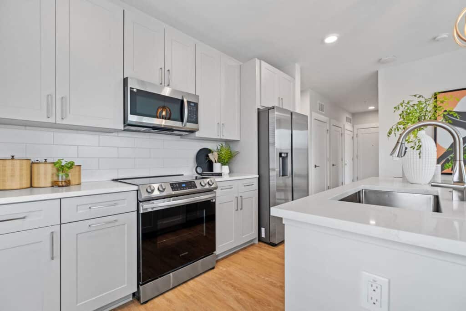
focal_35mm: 15
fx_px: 194
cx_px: 233
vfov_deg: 77.3
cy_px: 156
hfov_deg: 100.4
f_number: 4
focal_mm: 10
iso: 400
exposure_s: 1/30
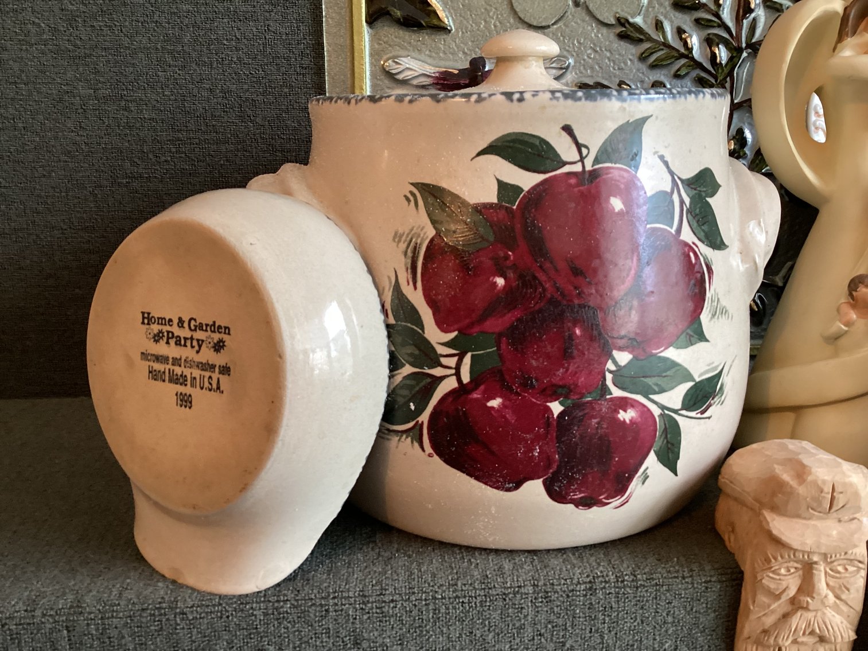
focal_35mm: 31
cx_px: 434
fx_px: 777
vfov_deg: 45.4
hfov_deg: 58.3
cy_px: 326
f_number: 2.4
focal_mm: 3.3
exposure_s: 1/50
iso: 250
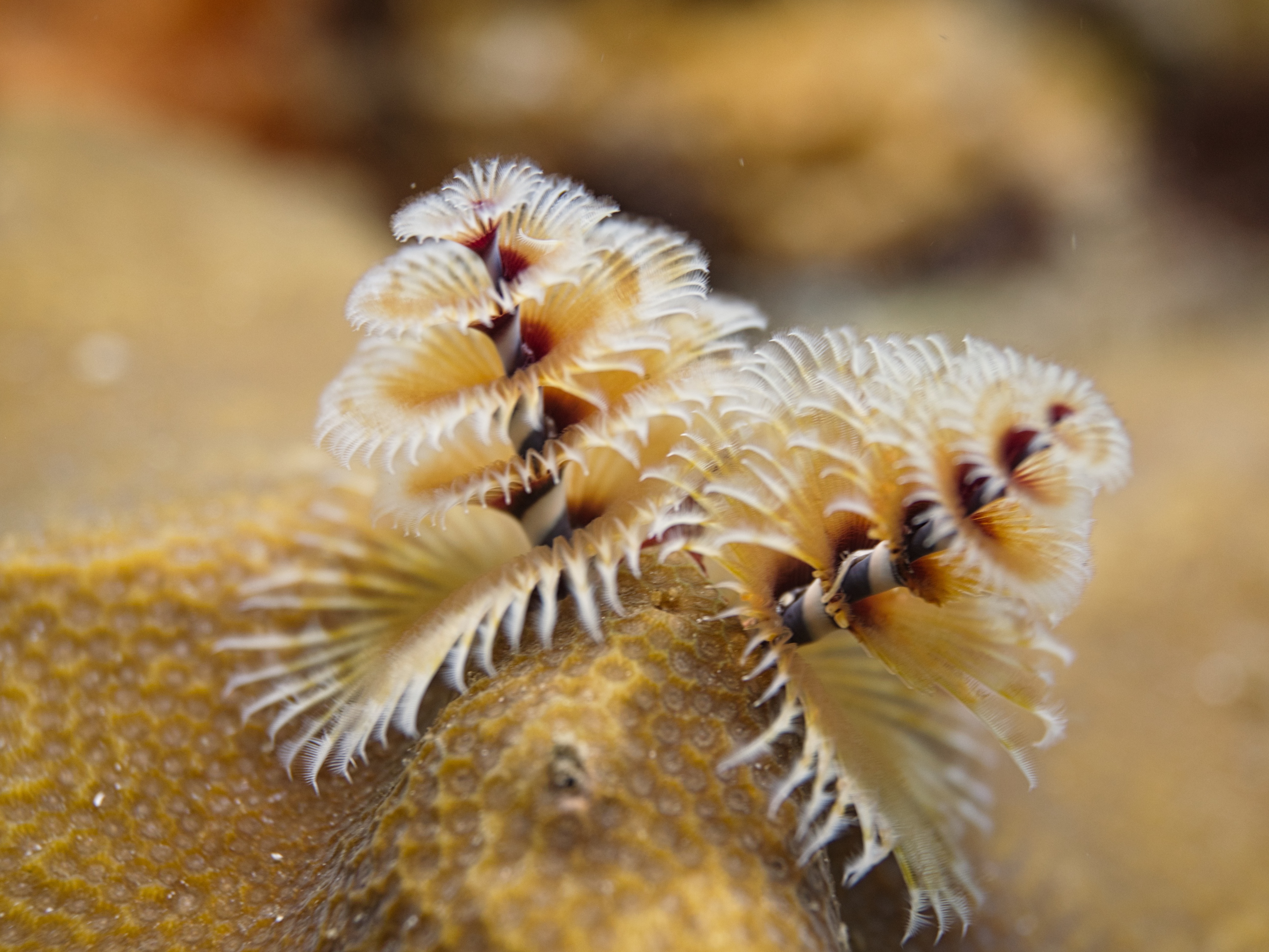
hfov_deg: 41.2
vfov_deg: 31.5
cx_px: 634
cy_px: 476
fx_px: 1686
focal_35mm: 46
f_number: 5
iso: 200
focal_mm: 23
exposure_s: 1/100
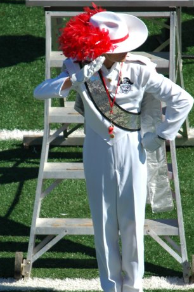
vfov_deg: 2.6
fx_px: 6330
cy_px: 161
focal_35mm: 782
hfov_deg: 1.8
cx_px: 91
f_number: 6.3
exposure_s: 1/800
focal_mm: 400
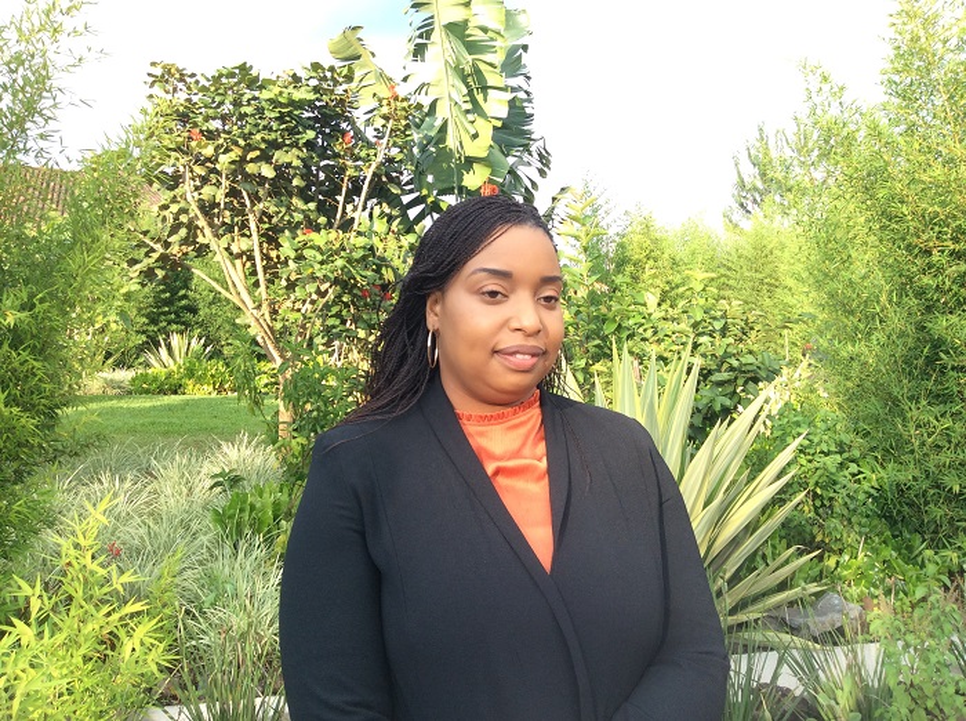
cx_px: 483
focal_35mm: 32
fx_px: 891
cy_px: 360
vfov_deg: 44.0
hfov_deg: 56.9
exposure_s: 1/224
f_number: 2.4
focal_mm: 3.3
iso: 32
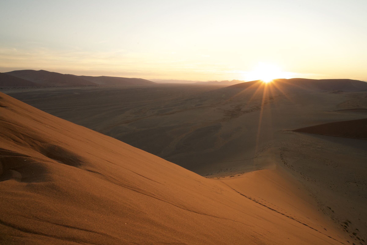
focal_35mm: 25
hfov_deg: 71.5
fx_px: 255
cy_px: 122
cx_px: 184
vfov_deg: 51.3
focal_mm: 25
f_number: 16
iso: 1600
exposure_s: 1/160
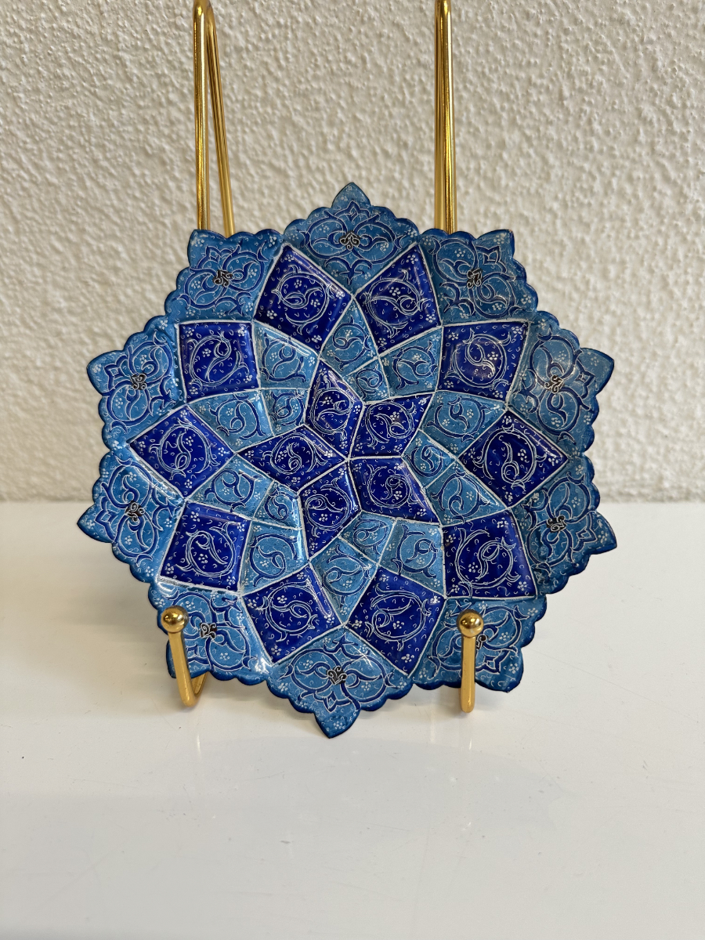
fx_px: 652
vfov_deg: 71.6
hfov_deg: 56.8
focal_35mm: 24
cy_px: 470
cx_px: 352
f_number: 1.8
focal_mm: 6.9
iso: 100
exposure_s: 1/100
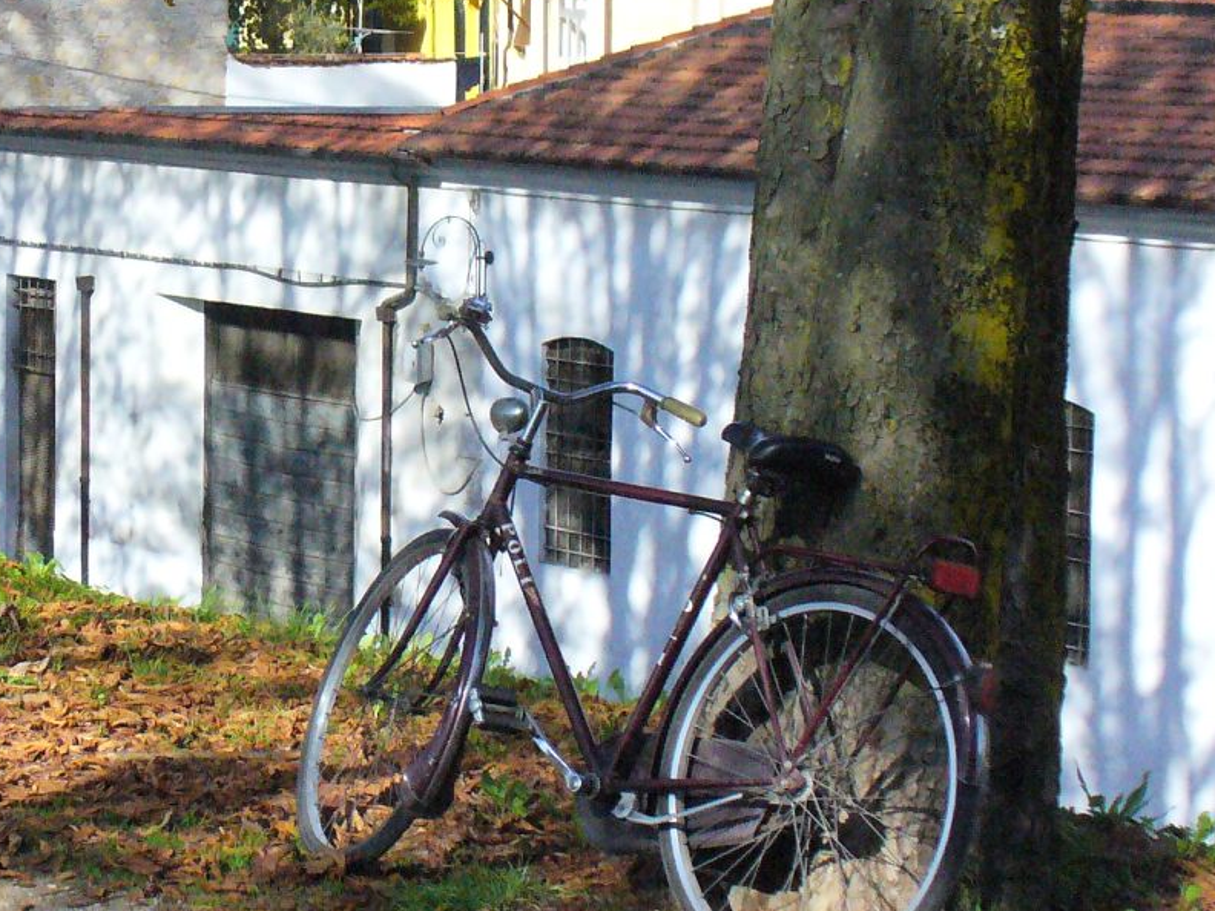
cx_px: 270
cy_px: 236
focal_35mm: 97
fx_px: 3405
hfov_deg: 20.0
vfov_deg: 15.2
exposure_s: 1/800
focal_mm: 7.9
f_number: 6
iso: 400
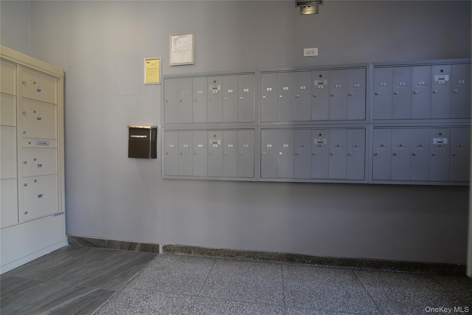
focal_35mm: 16
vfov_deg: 73.8
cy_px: 158
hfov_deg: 96.7
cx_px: 236
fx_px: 210
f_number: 4
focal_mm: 16
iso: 560
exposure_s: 1/60
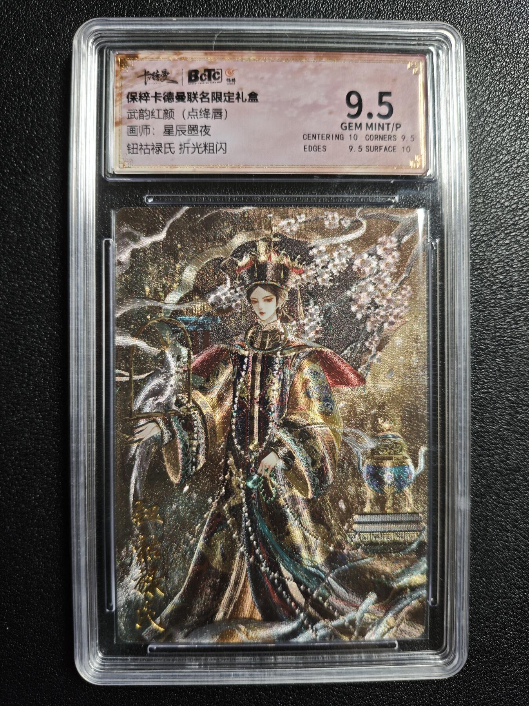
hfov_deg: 53.1
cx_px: 264
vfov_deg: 67.3
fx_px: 530
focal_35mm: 26
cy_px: 353
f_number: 1.5
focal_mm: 4.94
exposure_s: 1/100
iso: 320
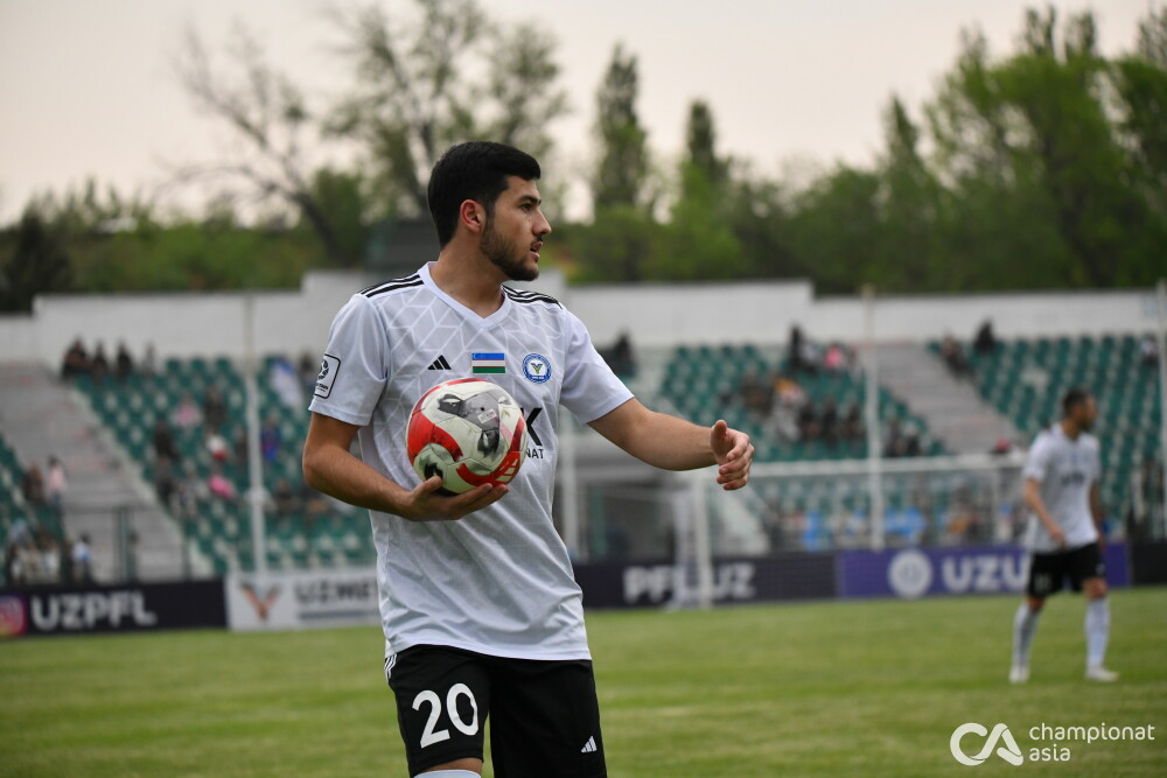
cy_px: 389
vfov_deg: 9.2
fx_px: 4863
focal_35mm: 150
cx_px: 584
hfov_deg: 13.7
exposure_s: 1/800
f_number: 5
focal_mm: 150
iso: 2000
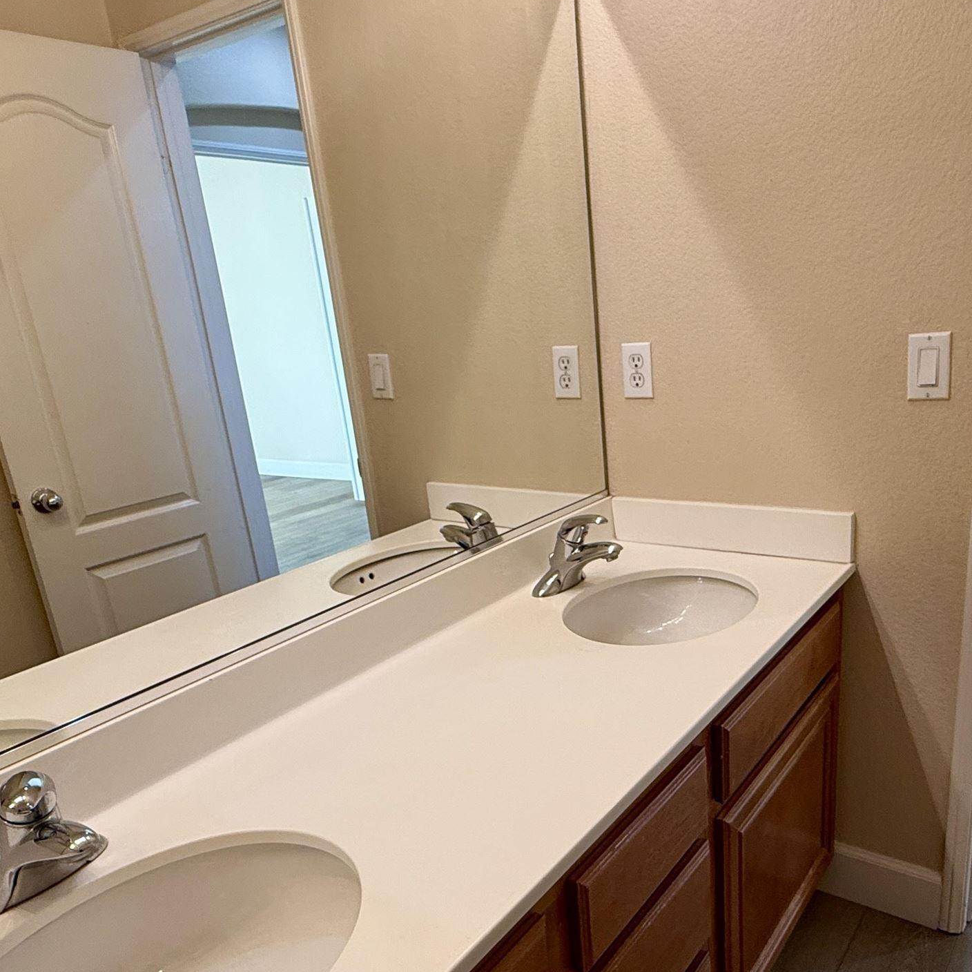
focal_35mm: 27
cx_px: 563
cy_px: 587
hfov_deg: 58.8
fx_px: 858
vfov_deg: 58.6
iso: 125
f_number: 2.2
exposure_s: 1/120
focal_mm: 2.22
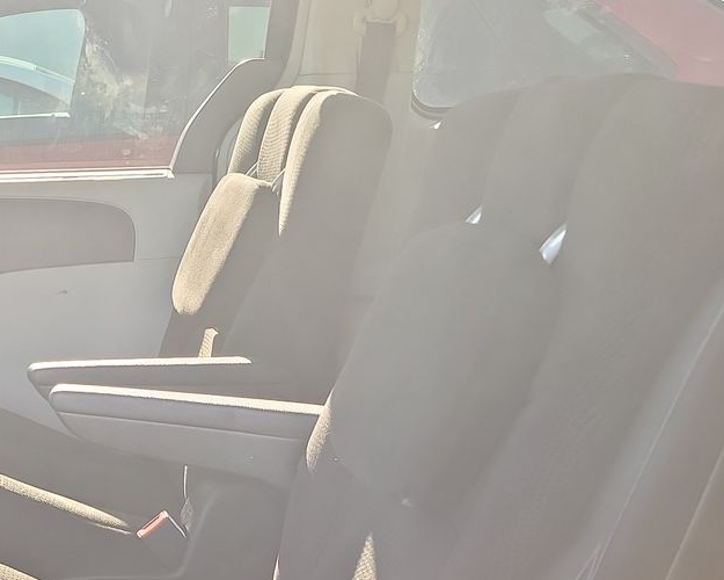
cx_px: 49
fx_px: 1286
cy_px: 548
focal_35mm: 60
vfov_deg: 24.5
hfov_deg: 29.9
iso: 95
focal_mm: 6.7
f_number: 1.8
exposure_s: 1/59
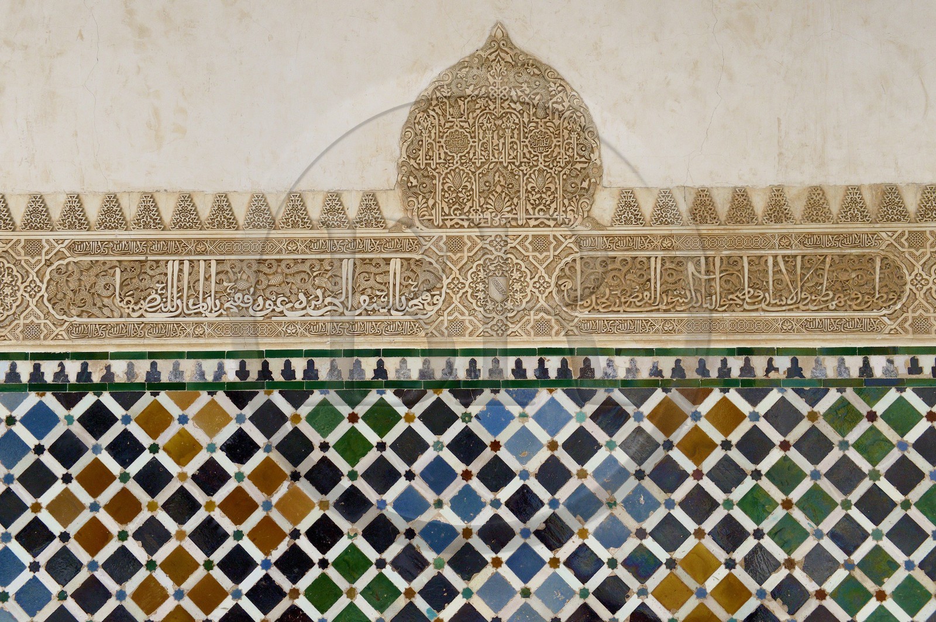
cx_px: 468
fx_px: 987
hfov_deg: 50.7
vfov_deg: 35.0
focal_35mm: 38
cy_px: 311
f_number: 6.3
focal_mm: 38
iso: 1600
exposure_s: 1/160
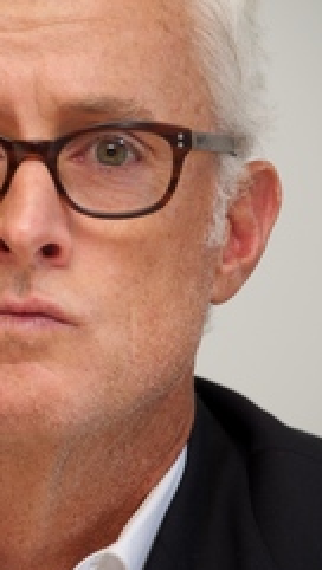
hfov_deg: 2.3
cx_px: 21
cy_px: 279
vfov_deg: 4.1
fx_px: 7889
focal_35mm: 521
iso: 500
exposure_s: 1/60
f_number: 5.6
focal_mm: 300
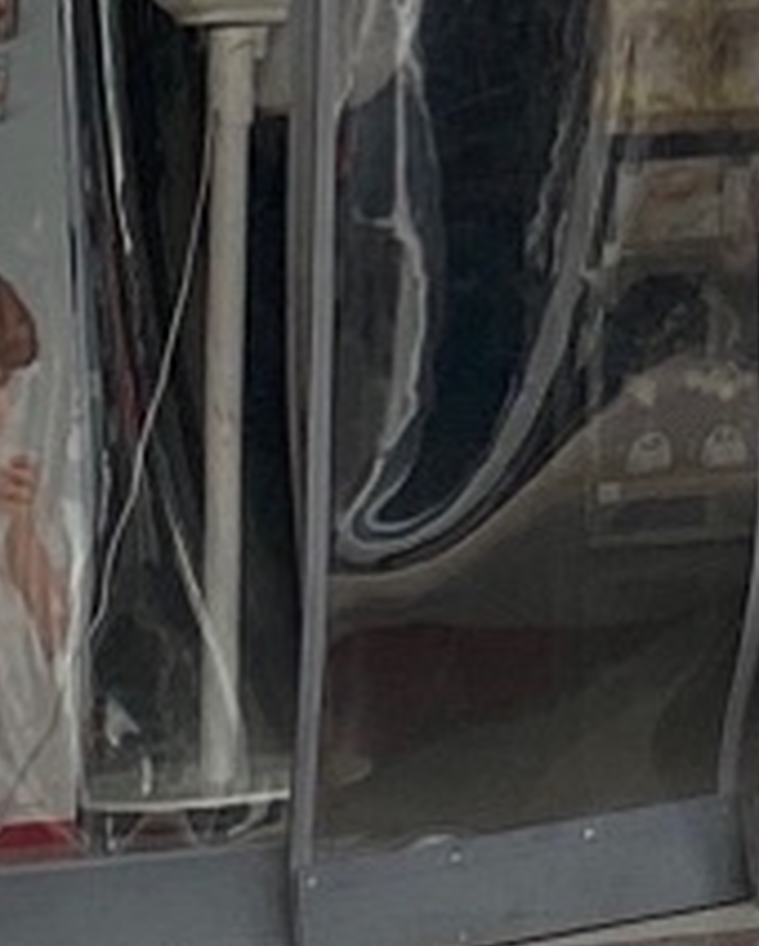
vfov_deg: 7.2
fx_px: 6701
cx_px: 2371
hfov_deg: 6.0
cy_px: -1816
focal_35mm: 239
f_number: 1.8
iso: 32
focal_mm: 4.25
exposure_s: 1/2358
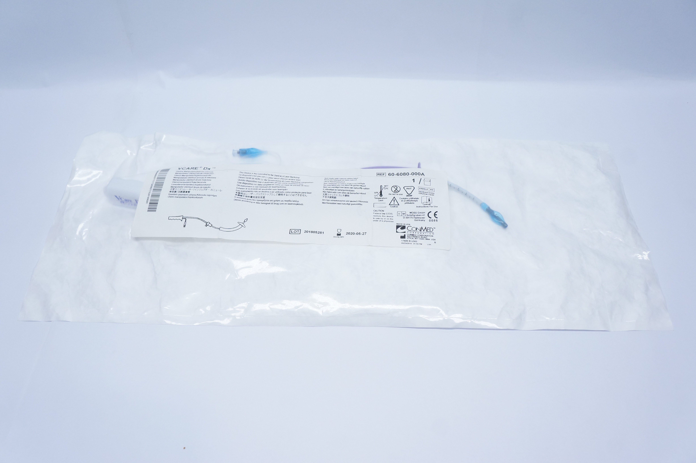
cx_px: 348
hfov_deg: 64.6
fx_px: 550
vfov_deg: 45.6
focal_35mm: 28
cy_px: 232
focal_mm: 19
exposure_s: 1/80
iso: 800
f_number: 6.3
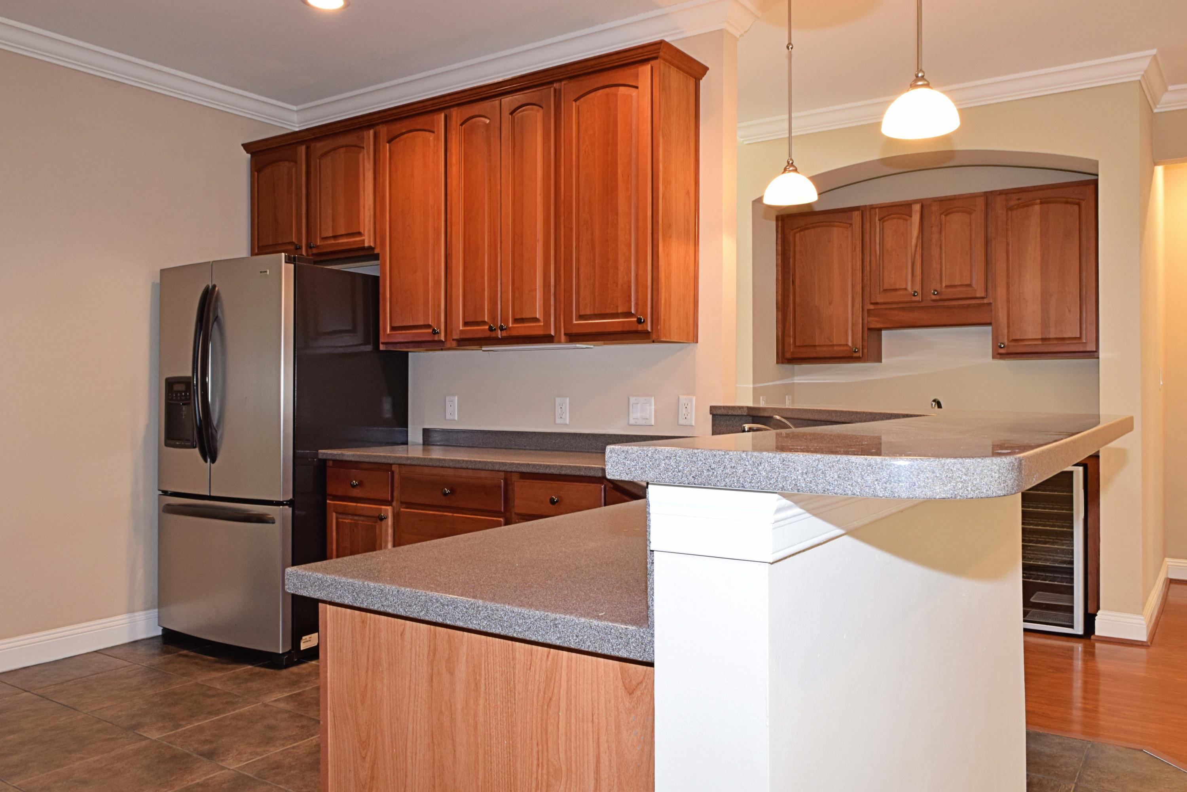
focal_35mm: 27
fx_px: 890
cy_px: 396
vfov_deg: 47.9
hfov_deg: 67.4
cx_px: 594
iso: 400
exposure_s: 1
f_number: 20
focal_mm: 18
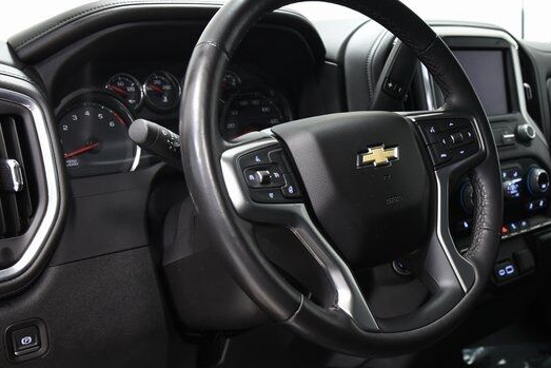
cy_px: 224
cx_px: 418
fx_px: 720
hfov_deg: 40.6
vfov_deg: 28.6
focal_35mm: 47
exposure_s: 1/15
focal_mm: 24
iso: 1600
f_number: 4
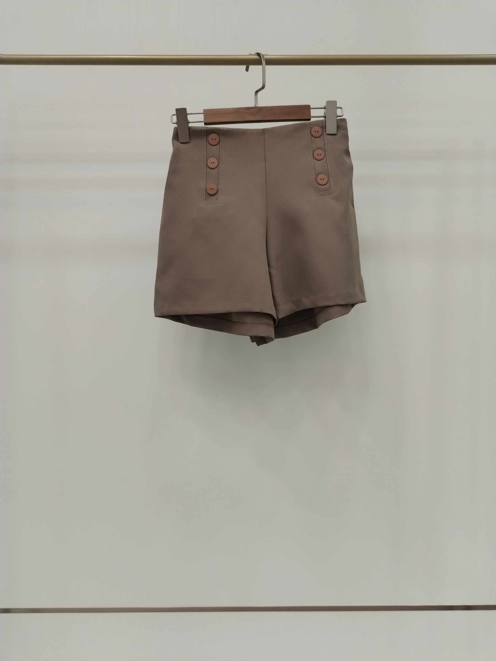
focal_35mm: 29
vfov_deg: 61.7
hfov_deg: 48.2
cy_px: 330
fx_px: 554
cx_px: 248
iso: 225
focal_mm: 4.75
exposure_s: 1/120
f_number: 1.8
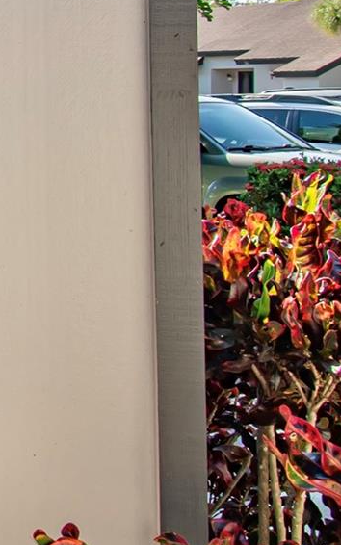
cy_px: 72
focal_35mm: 72
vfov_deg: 27.8
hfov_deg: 13.3
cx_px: -483
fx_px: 1068
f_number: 8
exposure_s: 1/250
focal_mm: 13
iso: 280
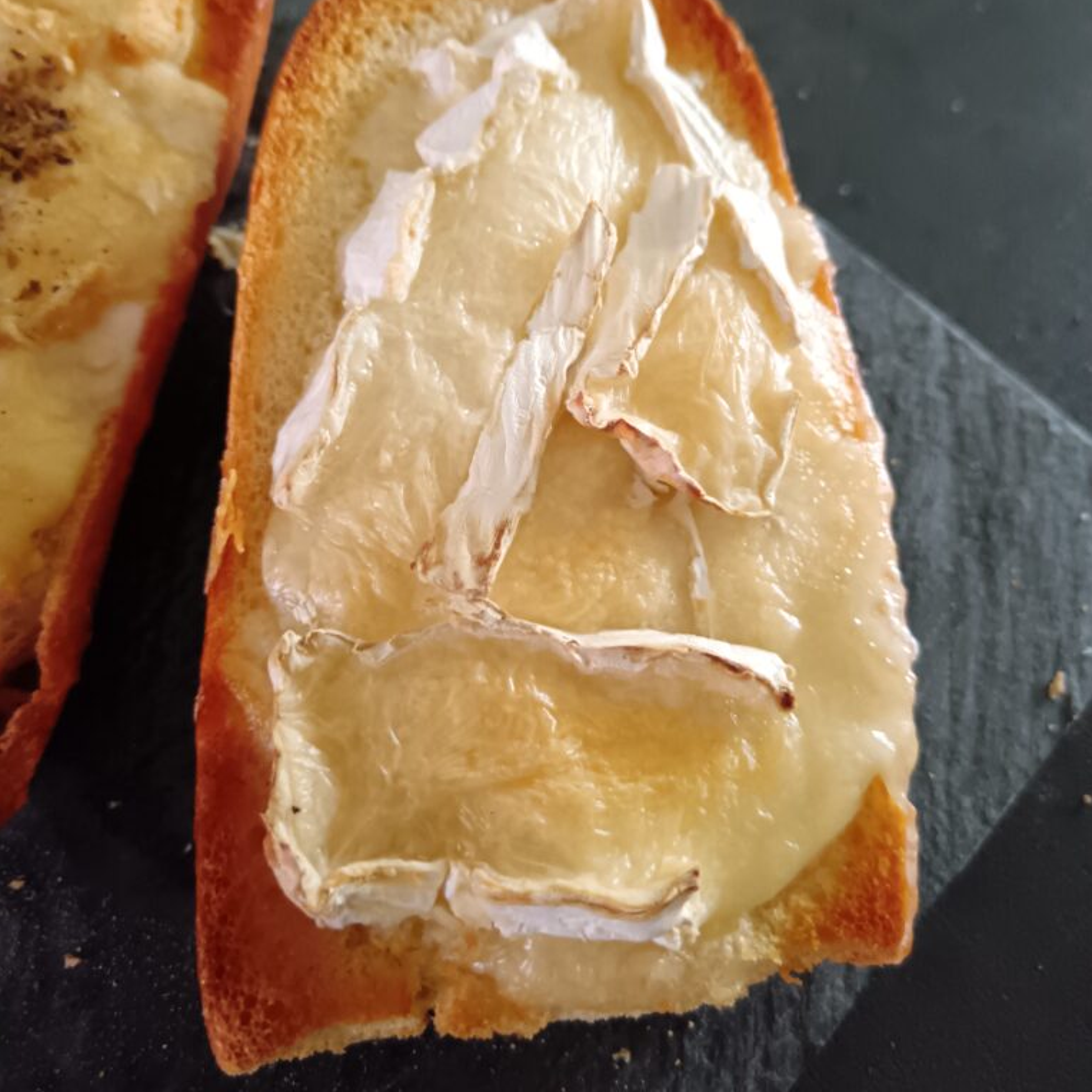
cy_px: 429
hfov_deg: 51.1
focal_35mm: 32
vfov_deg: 50.7
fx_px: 1142
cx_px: 547
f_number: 1.9
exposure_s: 1/100
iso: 3019
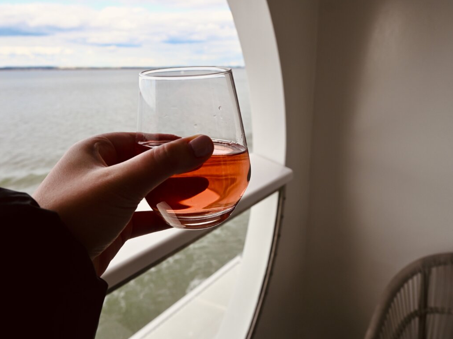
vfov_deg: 51.3
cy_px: 165
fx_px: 353
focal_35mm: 27
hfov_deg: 65.3
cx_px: 225
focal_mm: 16
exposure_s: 1/250
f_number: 5.6
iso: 160
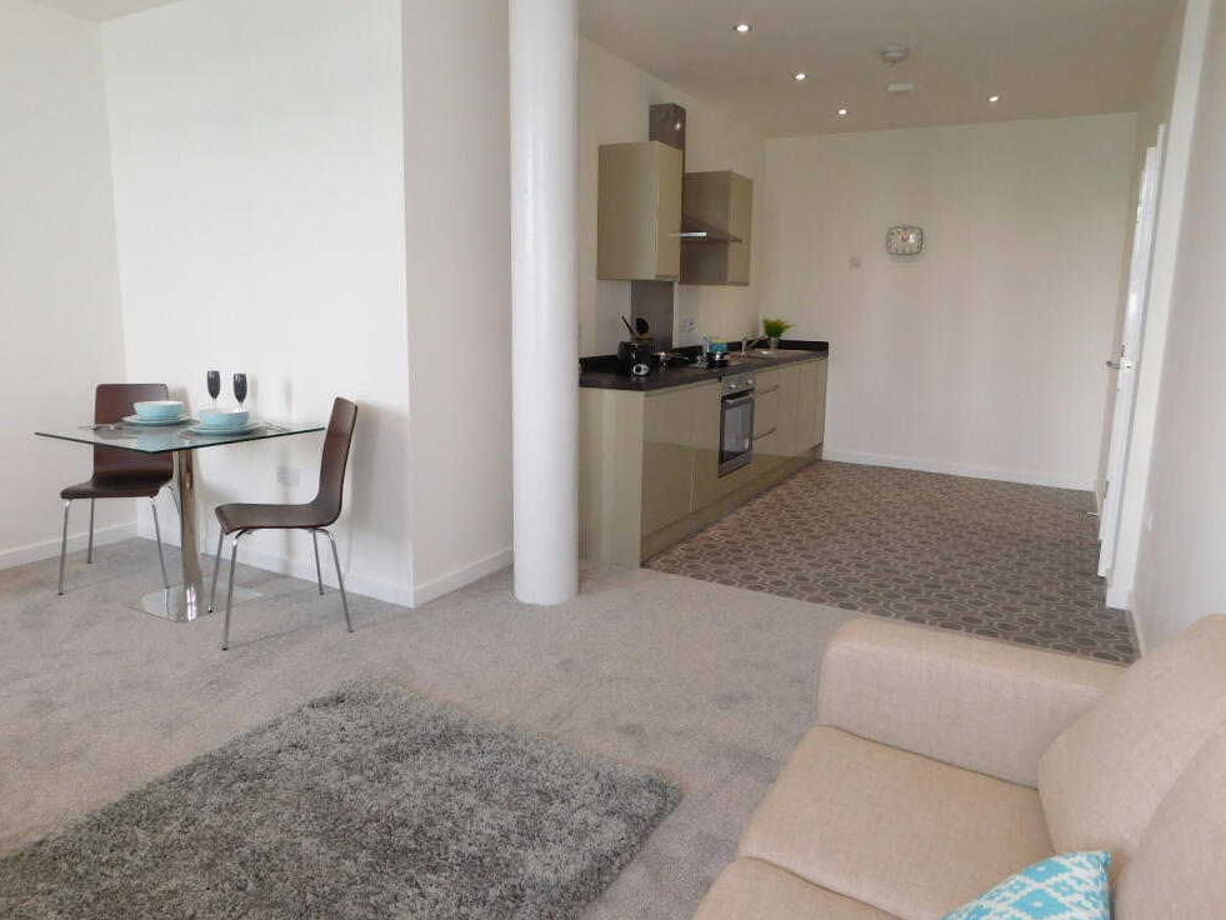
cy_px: 441
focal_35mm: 24
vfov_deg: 56.8
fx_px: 850
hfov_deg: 71.6
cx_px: 597
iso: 125
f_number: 3
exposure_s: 1/40
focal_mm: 4
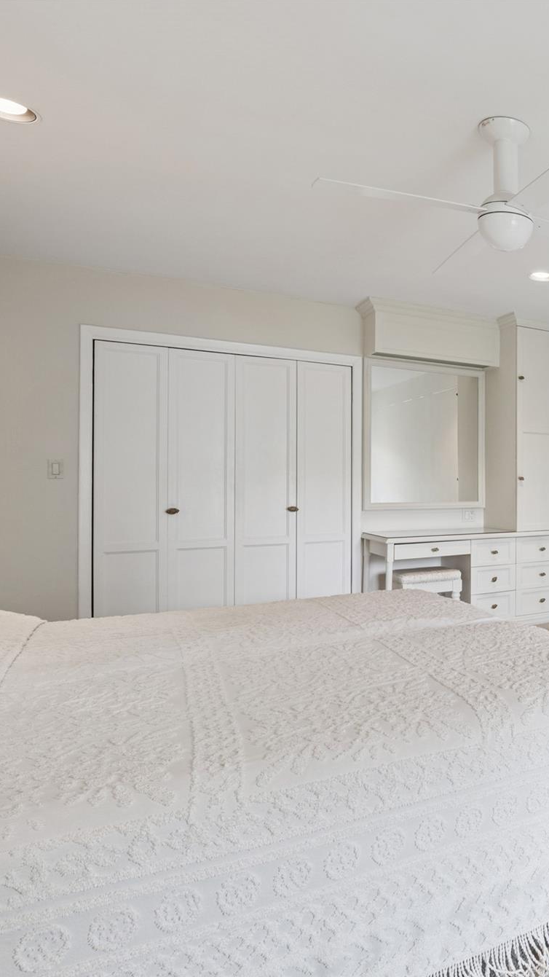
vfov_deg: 76.3
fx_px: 621
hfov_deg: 38.6
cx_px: 617
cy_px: 495
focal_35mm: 24
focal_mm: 15
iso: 640
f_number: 14
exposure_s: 1/13
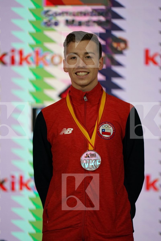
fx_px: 2683
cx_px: 80
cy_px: 120
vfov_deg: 5.2
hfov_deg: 3.4
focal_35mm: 400
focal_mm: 400
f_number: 2.8
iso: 2000
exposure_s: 1/500
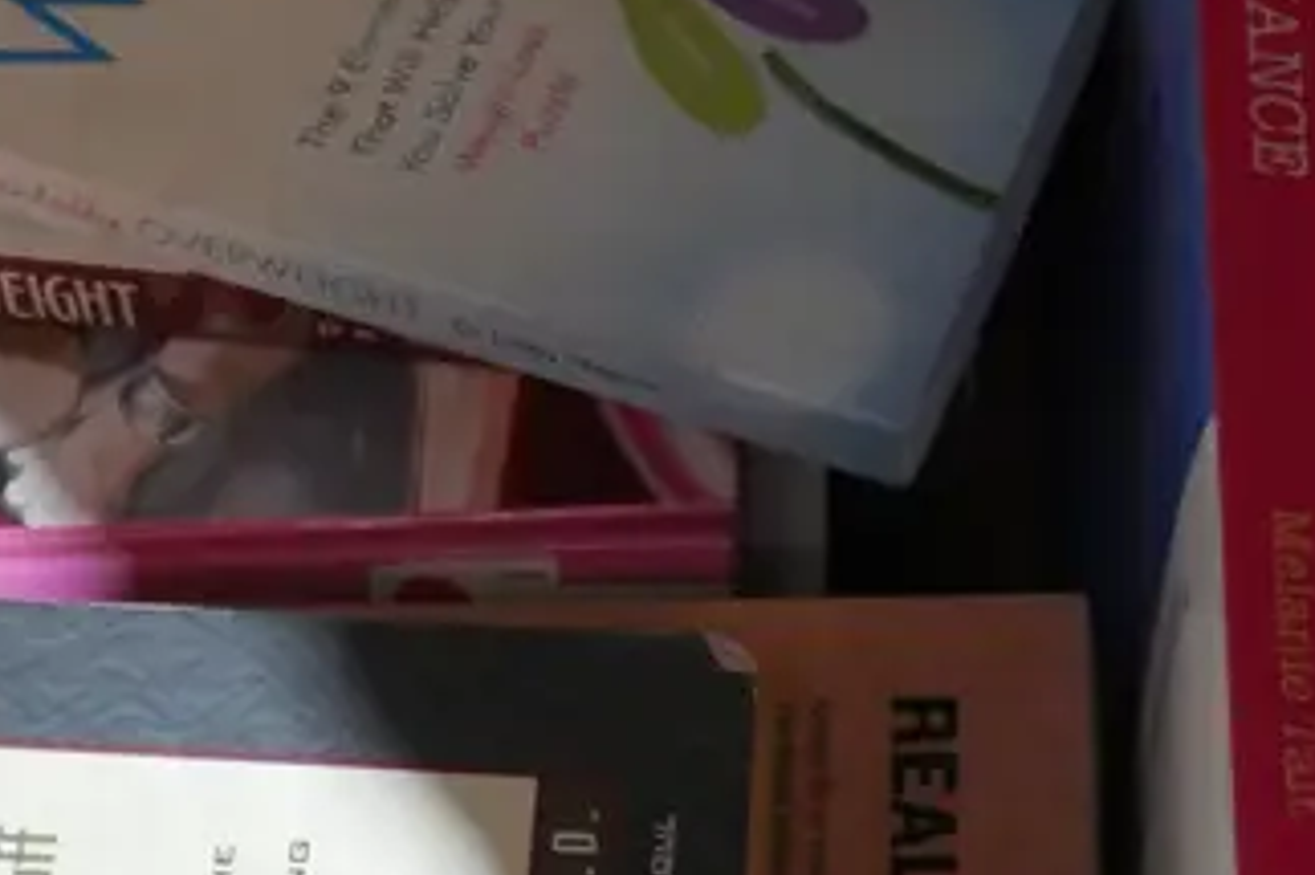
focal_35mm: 132
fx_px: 4819
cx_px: 385
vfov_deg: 10.3
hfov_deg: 15.5
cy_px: 69
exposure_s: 1/60
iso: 3200
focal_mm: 20
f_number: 4.5
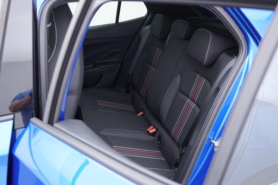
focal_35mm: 36
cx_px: 139
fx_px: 278
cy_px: 92
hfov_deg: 53.1
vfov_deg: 36.9
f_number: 2.8
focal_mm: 24
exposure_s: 1/40
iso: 250
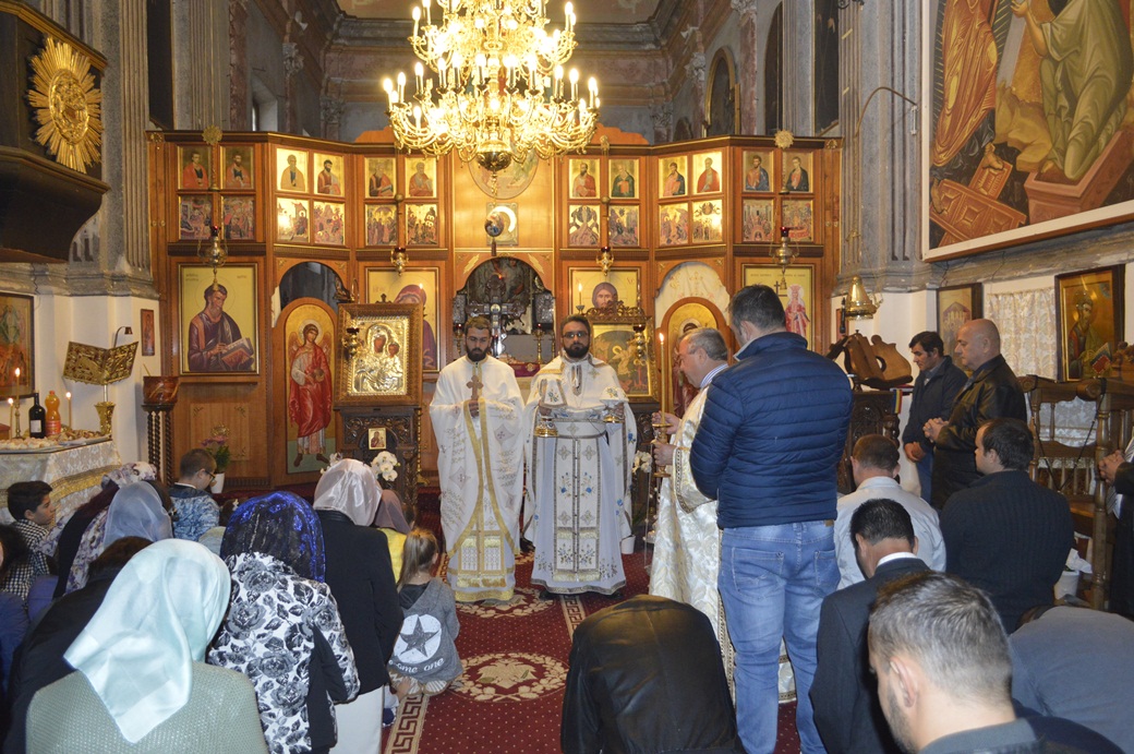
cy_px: 377
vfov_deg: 47.8
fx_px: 850
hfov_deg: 67.4
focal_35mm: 27
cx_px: 567
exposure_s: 1/60
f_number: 3.5
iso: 1800
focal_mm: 18
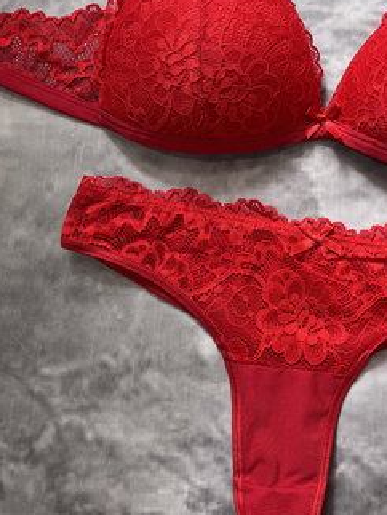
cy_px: 174
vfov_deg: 43.2
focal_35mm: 43
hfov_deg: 32.6
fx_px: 640
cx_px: 317
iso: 125
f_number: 1.6
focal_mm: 5.1
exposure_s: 1/121
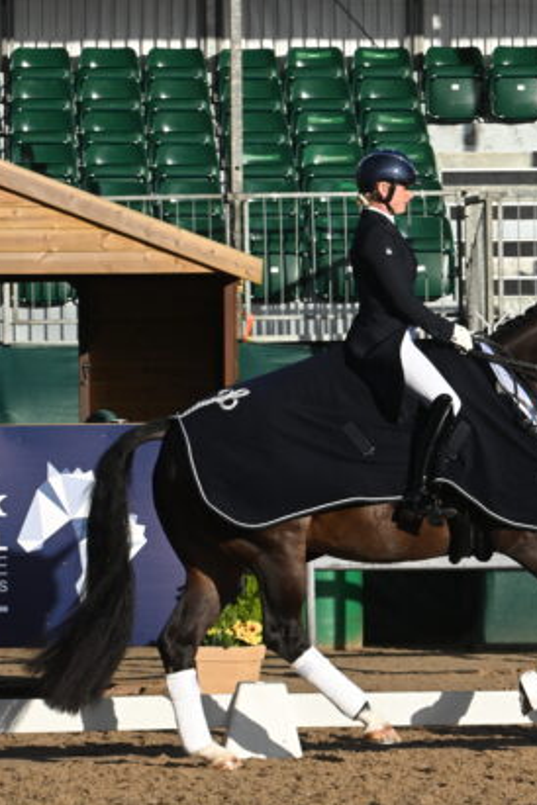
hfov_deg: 5.5
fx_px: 5571
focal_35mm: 249
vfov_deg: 8.3
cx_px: 466
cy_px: 402
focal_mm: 165
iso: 1000
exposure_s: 1/640
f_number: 14
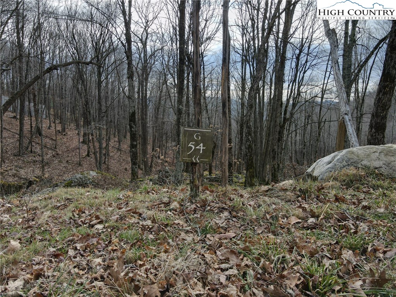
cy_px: 148
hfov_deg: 71.6
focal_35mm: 24
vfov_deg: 56.8
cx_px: 198
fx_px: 275
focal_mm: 4.5
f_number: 2.8
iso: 100
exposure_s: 1/180
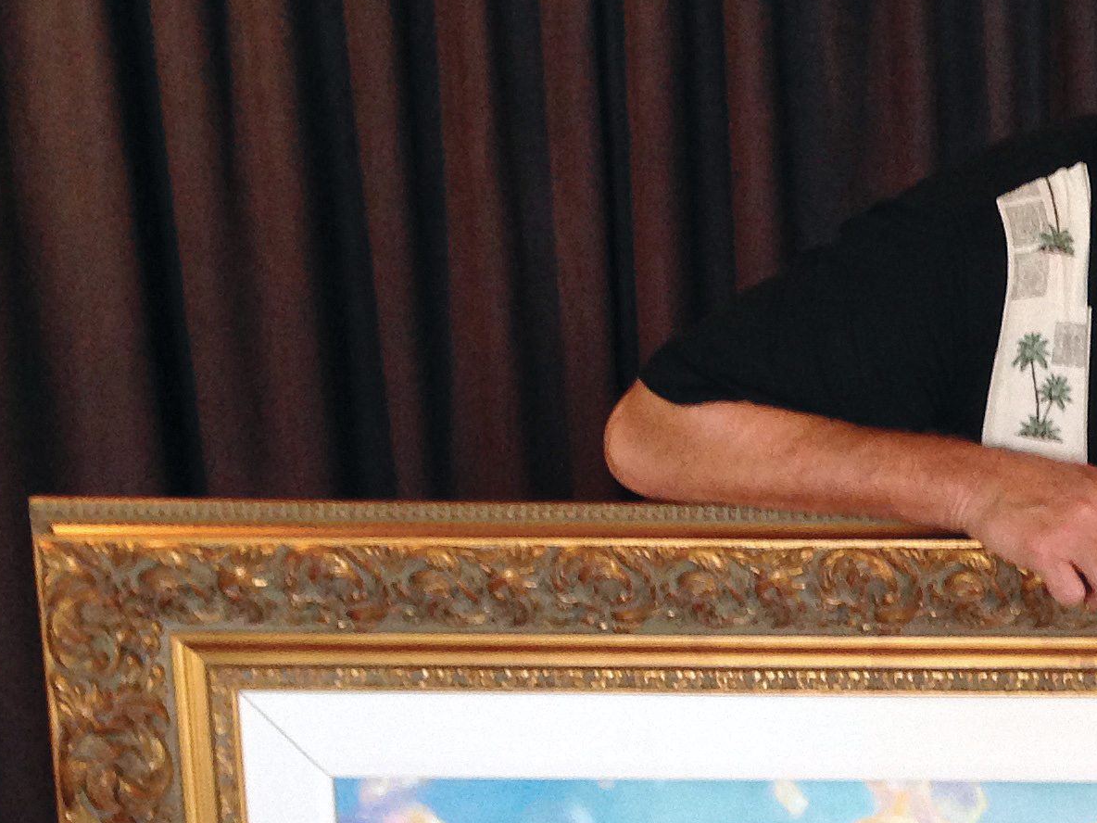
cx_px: 1158
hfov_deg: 20.7
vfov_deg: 15.9
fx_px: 2884
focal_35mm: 91
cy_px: 823
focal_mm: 4.12
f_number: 2.4
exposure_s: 1/20
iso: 160
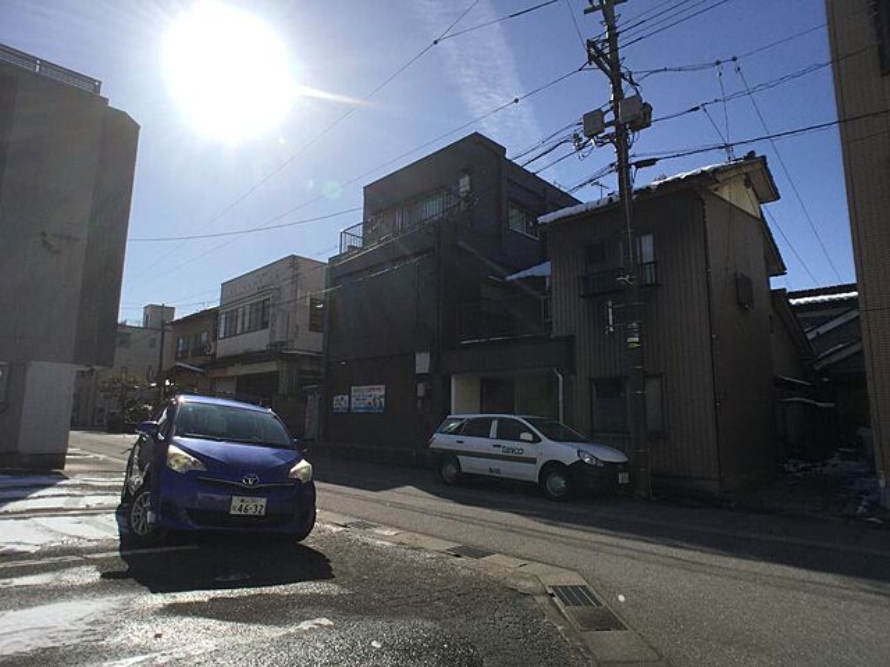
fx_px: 797
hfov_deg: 58.4
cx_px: 445
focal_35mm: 31
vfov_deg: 45.4
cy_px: 334
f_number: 2.4
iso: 25
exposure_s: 1/2809
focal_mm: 3.3
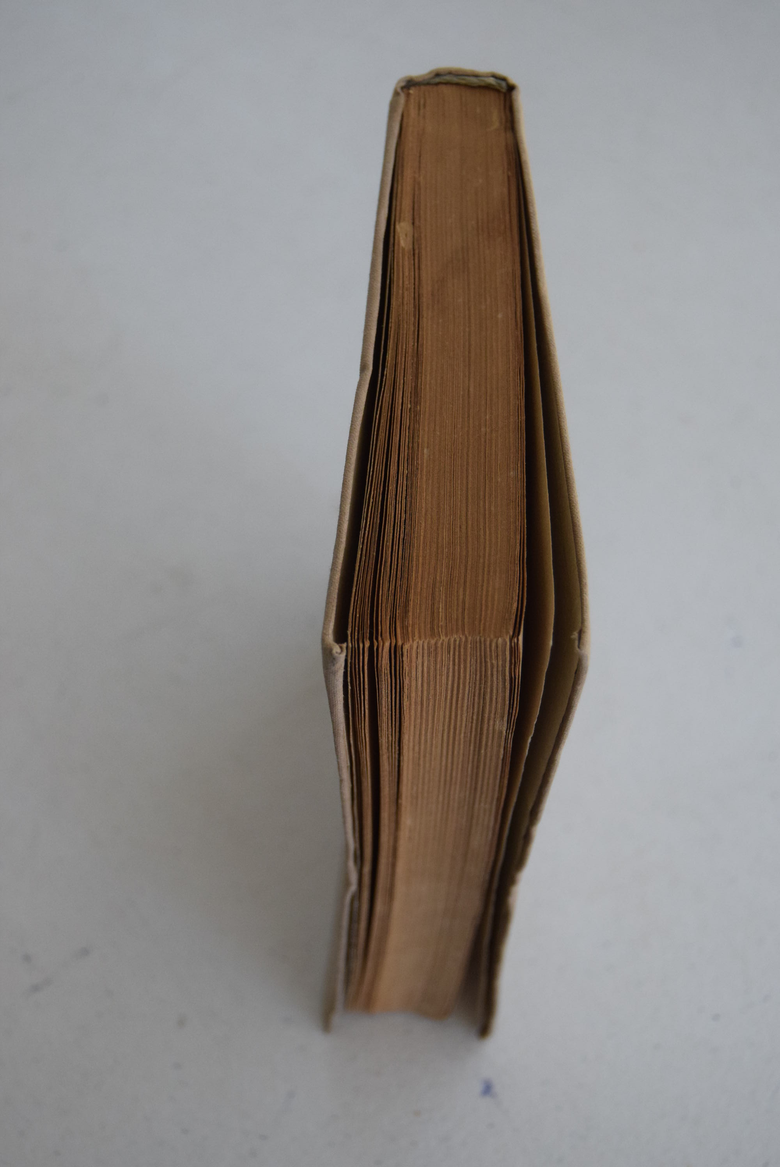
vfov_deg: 33.4
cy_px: 584
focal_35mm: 60
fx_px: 1946
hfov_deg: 22.7
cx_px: 390
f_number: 5
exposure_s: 1/500
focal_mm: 40
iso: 1600
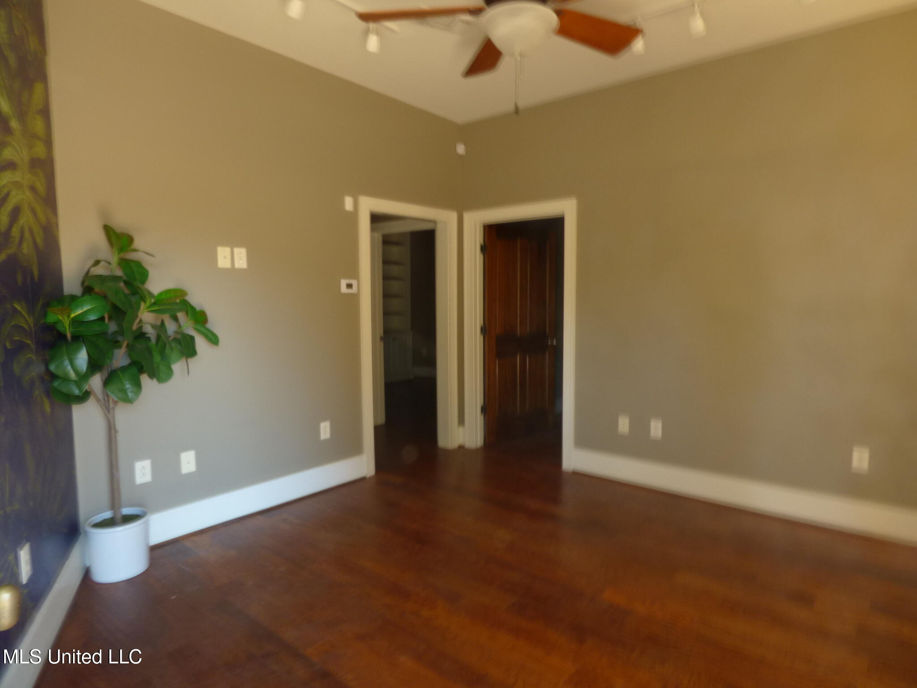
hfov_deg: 81.7
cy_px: 344
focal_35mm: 20
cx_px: 458
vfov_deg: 66.0
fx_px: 530
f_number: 6.3
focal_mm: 3.58
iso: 100
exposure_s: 1/5
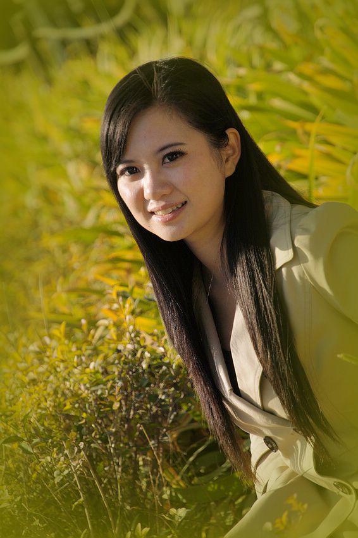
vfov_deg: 9.0
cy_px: 269
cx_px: 179
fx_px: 3404
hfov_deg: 6.0
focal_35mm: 228
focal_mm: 152
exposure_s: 1/800
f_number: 6.3
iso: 200
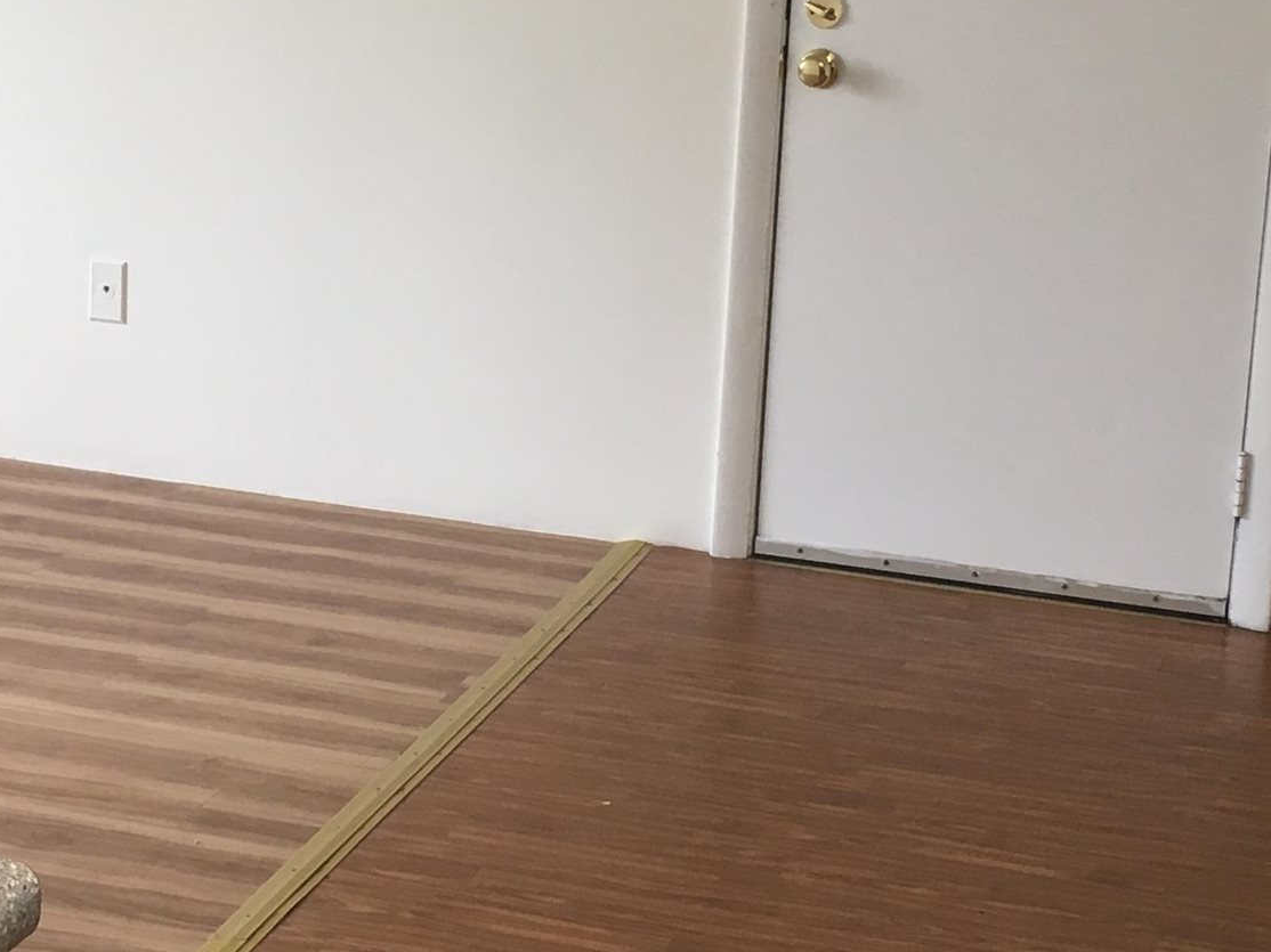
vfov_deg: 18.4
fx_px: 2937
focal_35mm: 80
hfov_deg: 24.4
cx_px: 541
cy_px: 286
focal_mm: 4.15
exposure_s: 1/30
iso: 50
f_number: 2.2
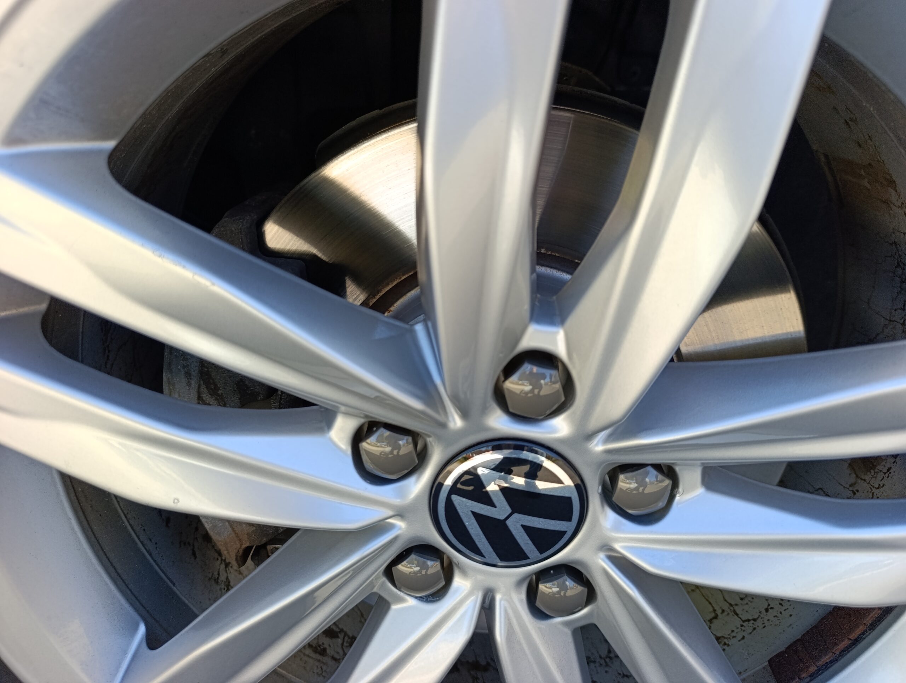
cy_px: 342
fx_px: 603
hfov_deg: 73.8
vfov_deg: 59.0
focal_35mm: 23
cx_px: 453
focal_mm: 6.14
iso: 64
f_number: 1.6
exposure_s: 1/100
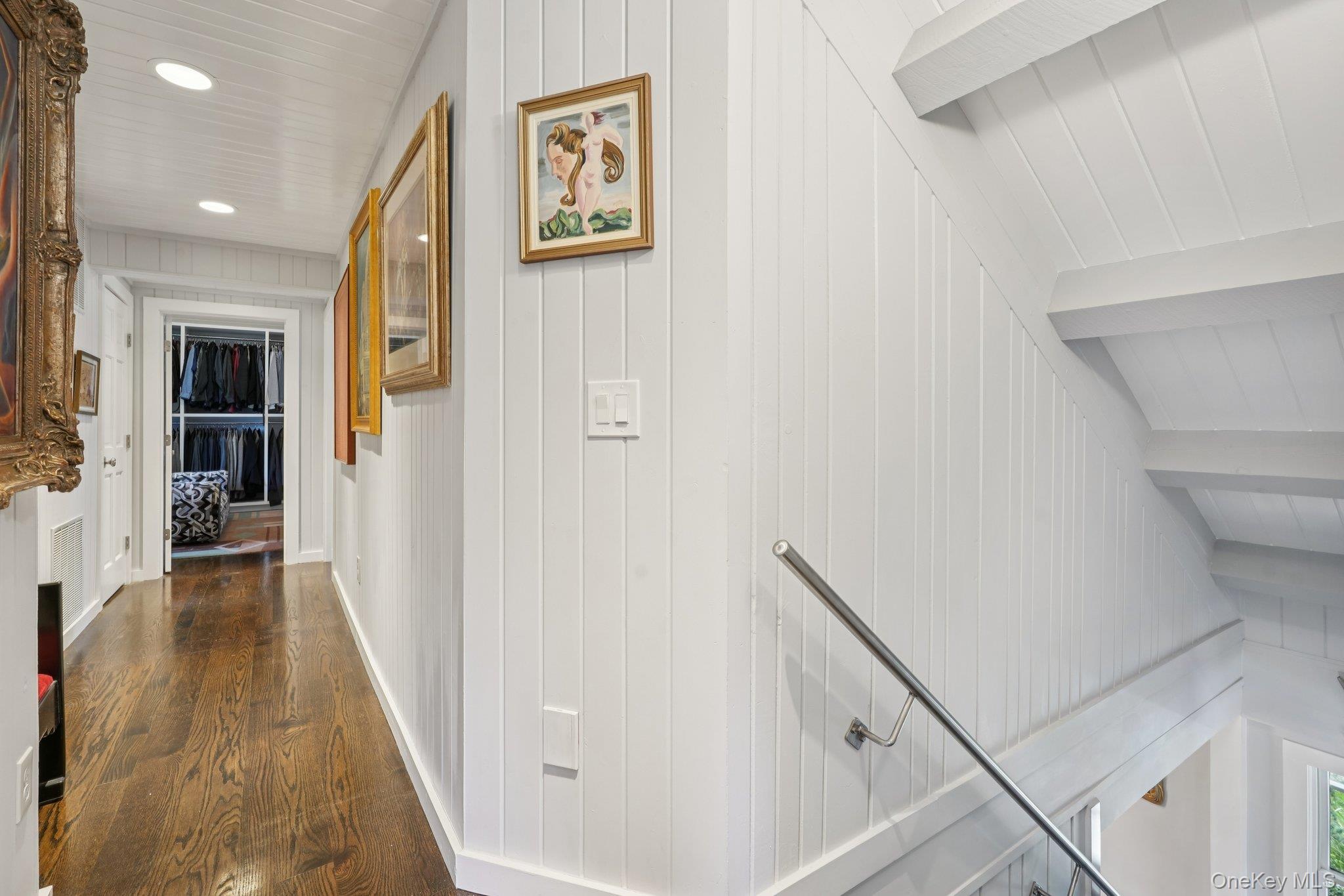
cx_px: 672
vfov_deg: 73.7
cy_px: 448
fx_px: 597
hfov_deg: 96.7
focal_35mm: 16
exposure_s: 1/6
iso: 400
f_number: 8
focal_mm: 16
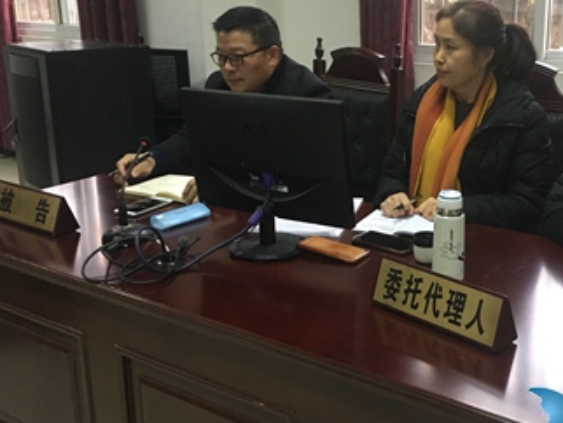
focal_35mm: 45
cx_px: 395
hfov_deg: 41.3
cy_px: 179
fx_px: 732
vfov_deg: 32.2
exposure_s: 1/17
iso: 100
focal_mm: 4.15
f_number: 2.2
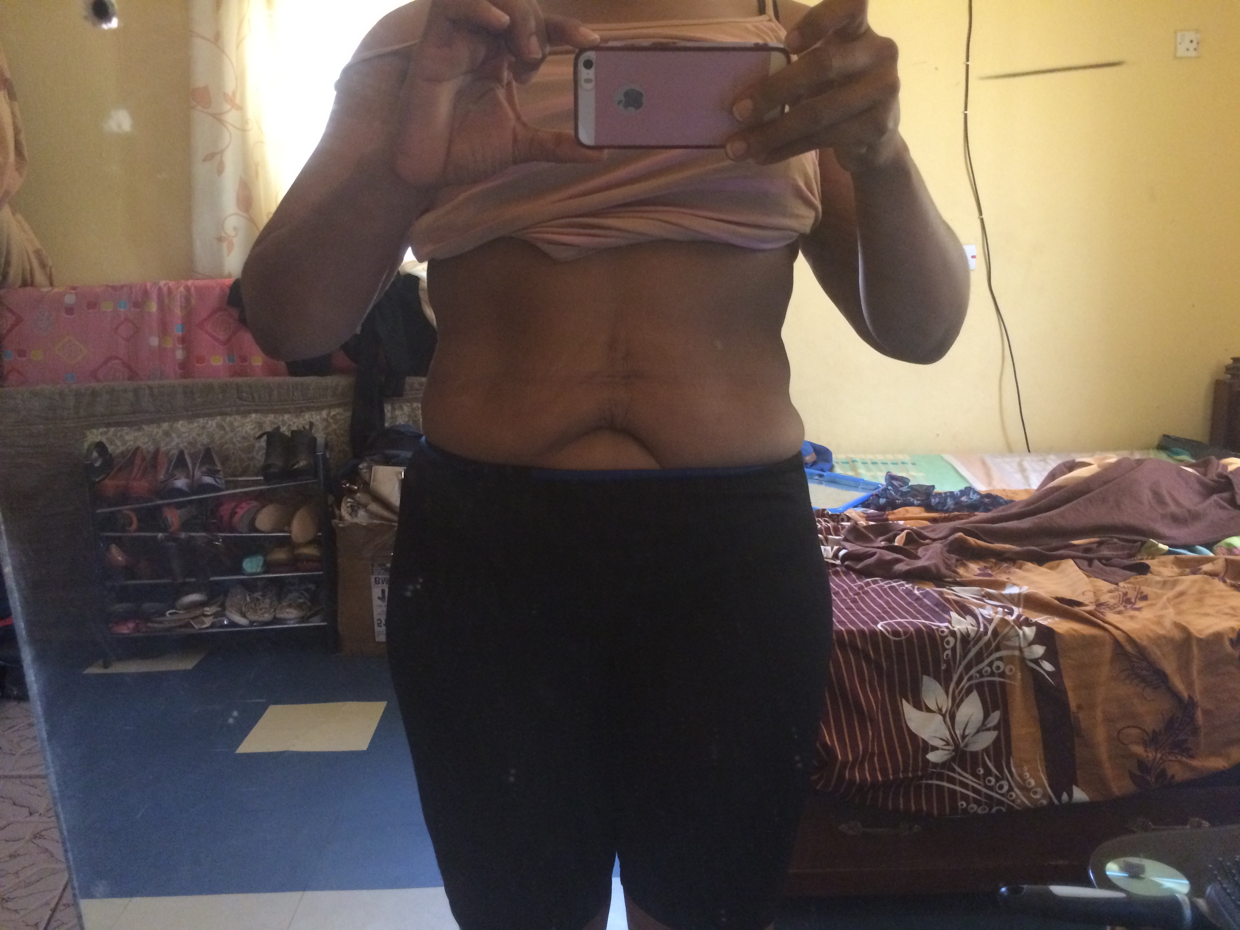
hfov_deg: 61.7
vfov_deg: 48.2
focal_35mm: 29
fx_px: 1039
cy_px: 465
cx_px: 620
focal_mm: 4.15
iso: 320
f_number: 2.2
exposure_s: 1/17
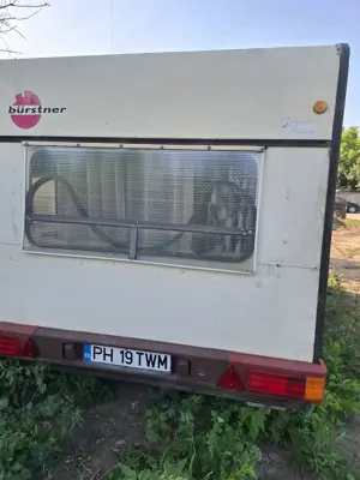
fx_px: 319
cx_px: 180
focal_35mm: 23
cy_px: 240
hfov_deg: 58.9
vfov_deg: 73.9
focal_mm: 5.54
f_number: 1.8
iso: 40
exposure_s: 1/1014
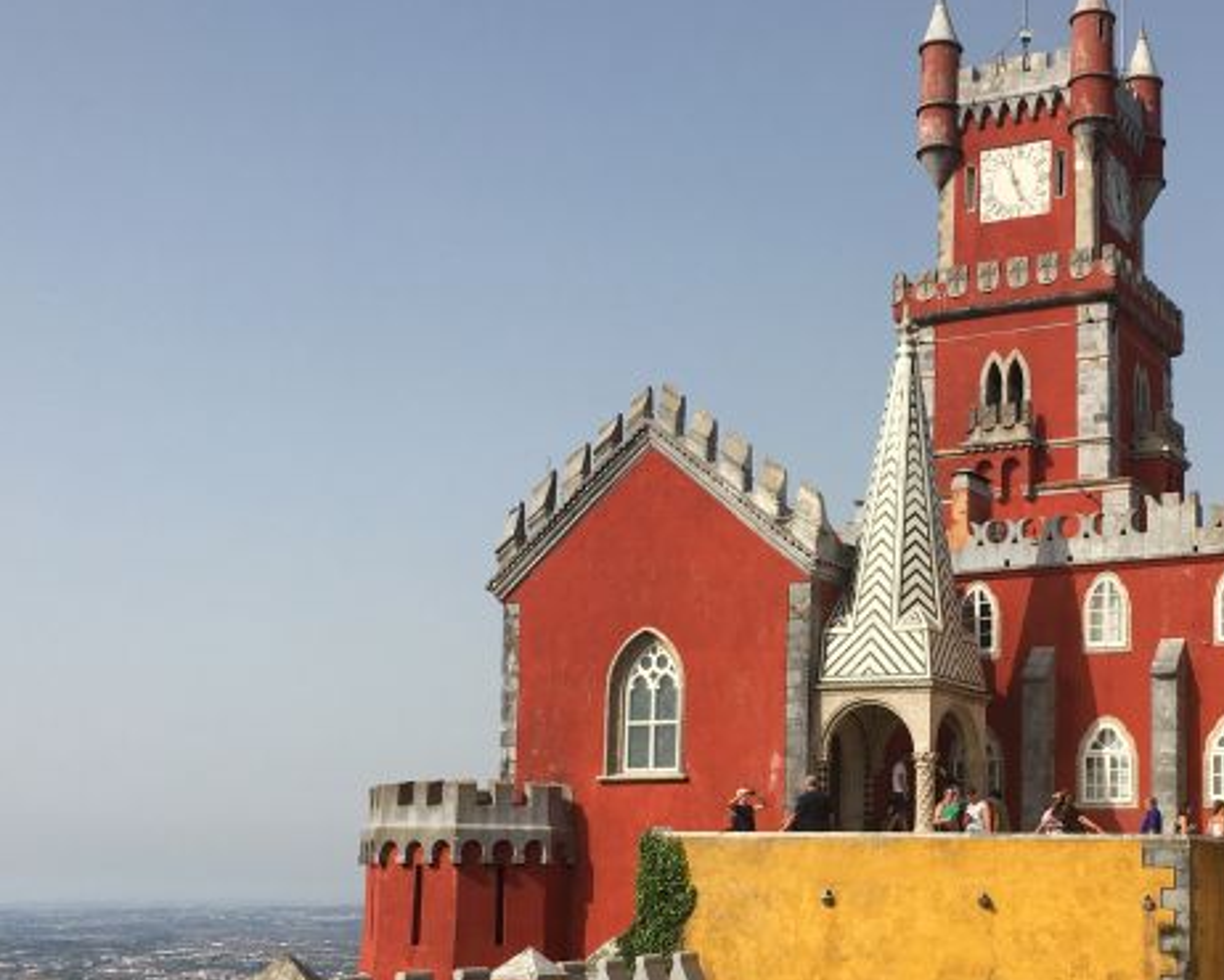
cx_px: 885
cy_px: 697
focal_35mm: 49
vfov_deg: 30.5
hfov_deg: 37.3
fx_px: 1776
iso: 25
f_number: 2.2
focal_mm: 4.15
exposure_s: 1/1923
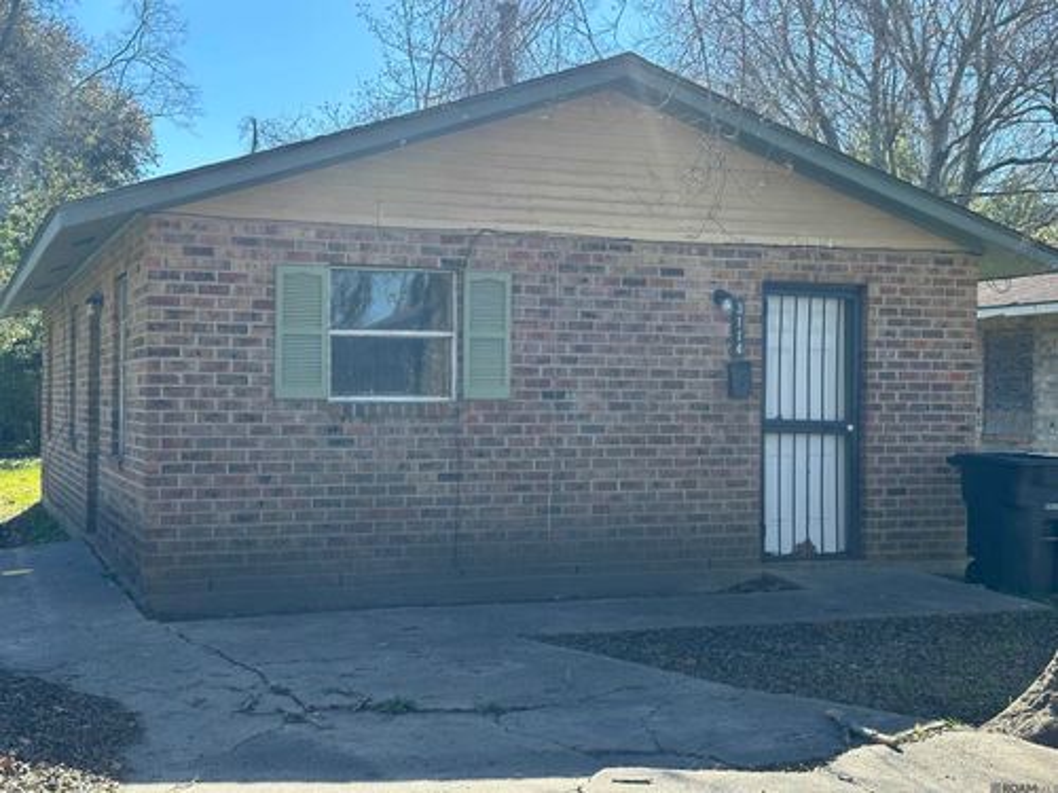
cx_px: 529
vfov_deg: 30.3
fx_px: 1467
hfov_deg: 39.7
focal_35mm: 48
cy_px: 396
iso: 64
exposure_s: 1/1171
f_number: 1.78
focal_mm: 6.86
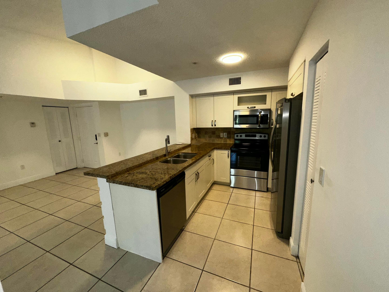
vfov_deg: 85.7
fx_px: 157
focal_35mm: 14
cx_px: 194
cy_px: 146
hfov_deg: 102.1
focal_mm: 2.22
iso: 100
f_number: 2.2
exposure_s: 1/120
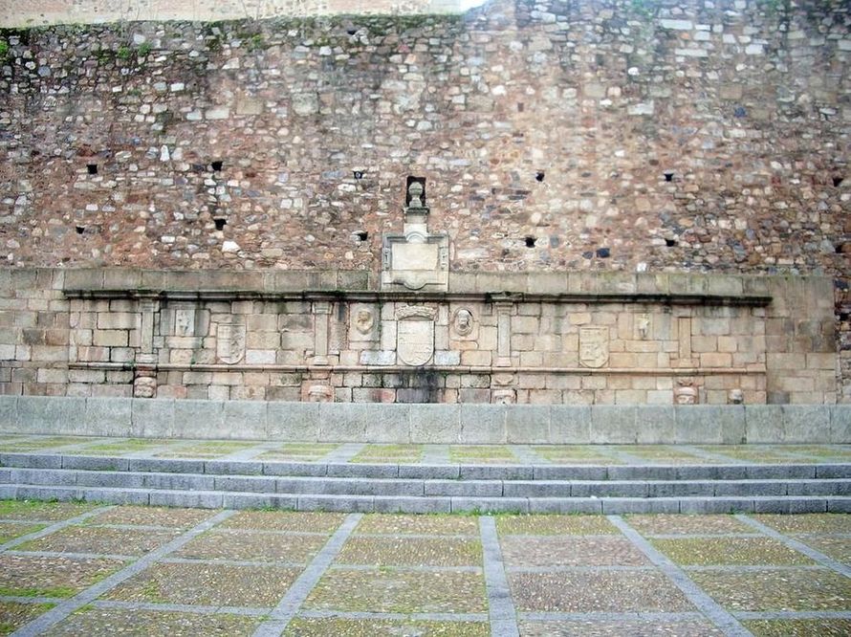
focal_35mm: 35
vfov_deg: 40.6
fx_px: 860
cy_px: 318
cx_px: 426
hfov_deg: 52.7
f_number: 2.6
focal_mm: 5.8
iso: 50
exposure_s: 1/100
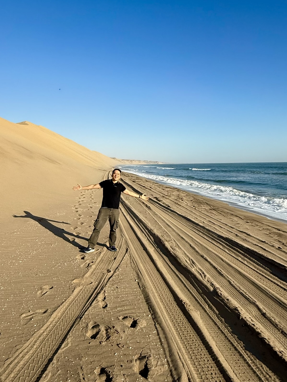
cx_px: 127
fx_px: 199
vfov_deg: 86.8
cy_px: 156
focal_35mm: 18
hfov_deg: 71.3
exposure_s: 1/2506
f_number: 2.2
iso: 50
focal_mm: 2.22
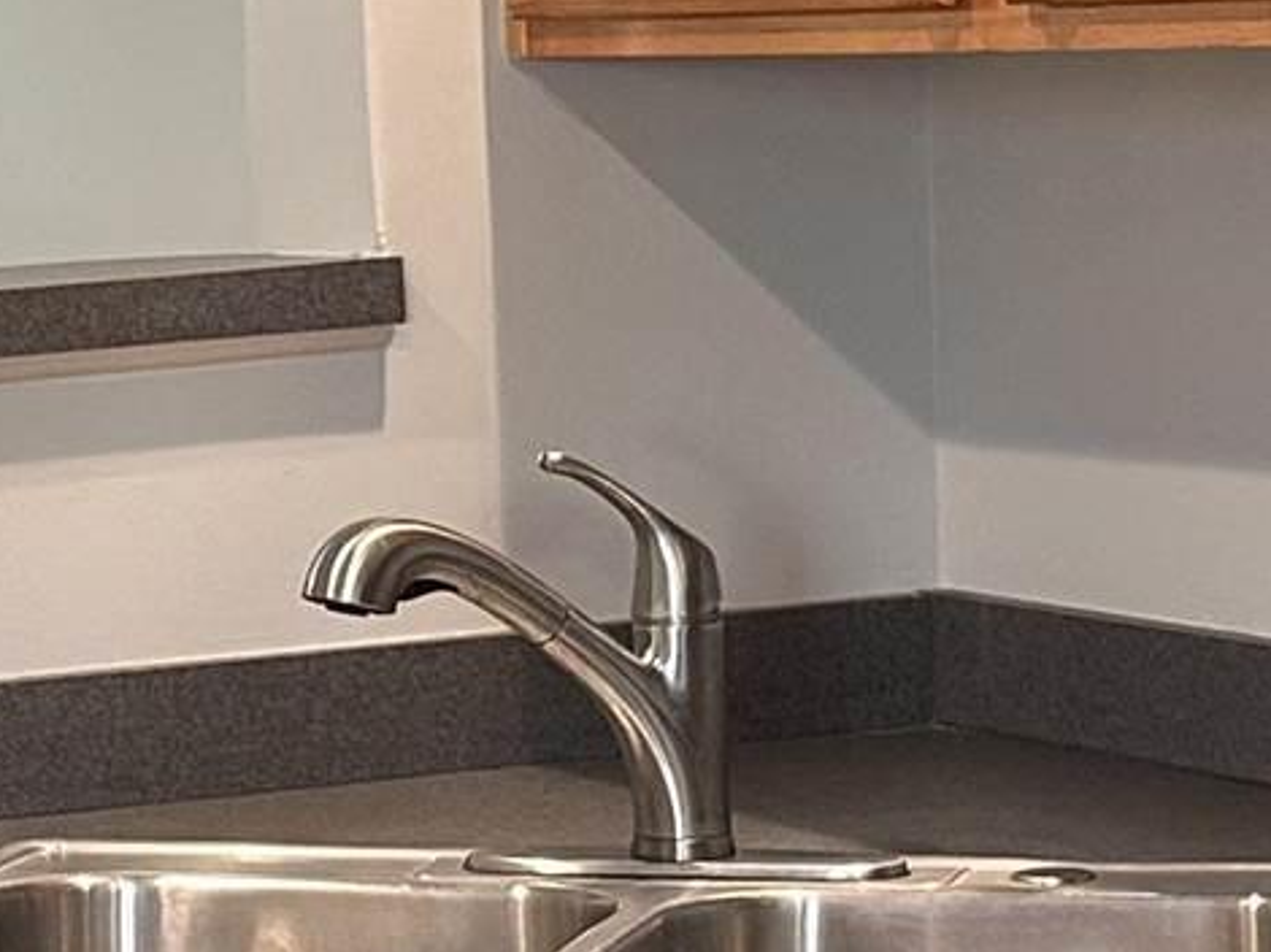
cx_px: -62
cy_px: 806
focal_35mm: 157
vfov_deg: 9.4
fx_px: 5762
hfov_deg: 12.4
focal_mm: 6.86
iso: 160
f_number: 1.78
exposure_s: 1/60
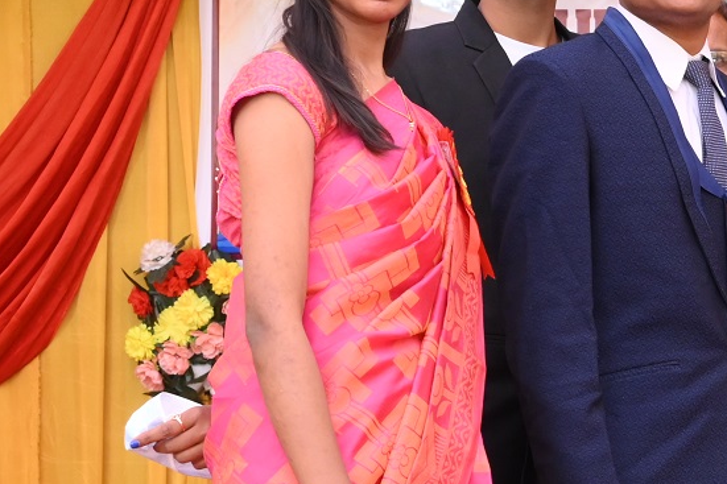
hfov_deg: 14.0
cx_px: 1175
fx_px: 2725
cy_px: 389
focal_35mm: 135
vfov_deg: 10.1
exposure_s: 1/200
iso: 2500
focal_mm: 41
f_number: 7.1
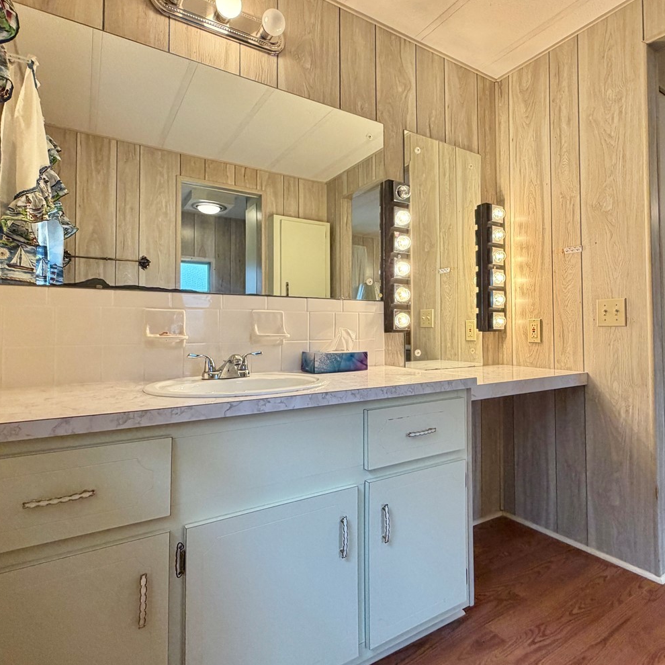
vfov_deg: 74.8
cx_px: 368
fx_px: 435
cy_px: 315
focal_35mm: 20
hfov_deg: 74.6
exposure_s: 1/60
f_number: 2.2
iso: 160
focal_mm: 2.22
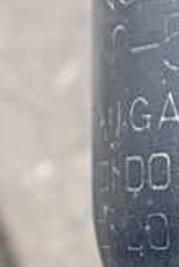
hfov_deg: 11.3
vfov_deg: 17.7
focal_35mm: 115
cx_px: 299
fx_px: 856
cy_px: 90
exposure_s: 1/125
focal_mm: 5.4
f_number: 2.3
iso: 320
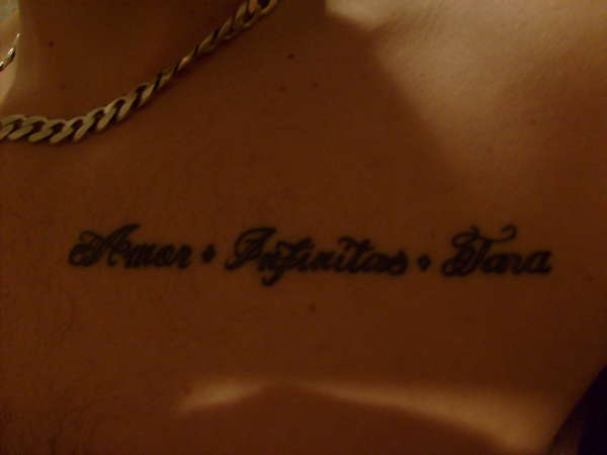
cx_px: 304
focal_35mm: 35
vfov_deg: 40.7
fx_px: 614
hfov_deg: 52.6
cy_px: 228
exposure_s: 1/30
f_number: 2.8
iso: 100
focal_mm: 5.8
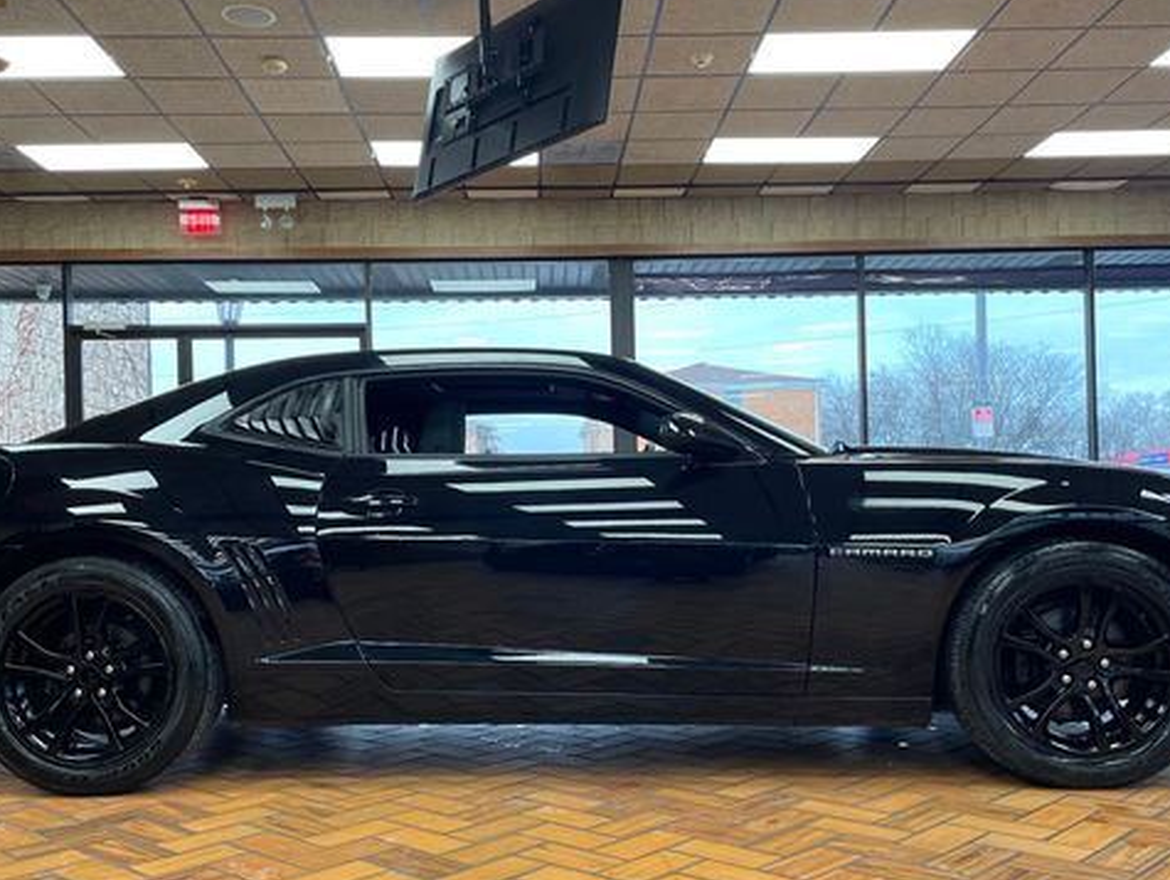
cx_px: 576
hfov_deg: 52.6
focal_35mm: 35
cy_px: 513
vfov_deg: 40.6
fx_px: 1184
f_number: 1.6
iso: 100
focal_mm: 4.2
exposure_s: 1/120
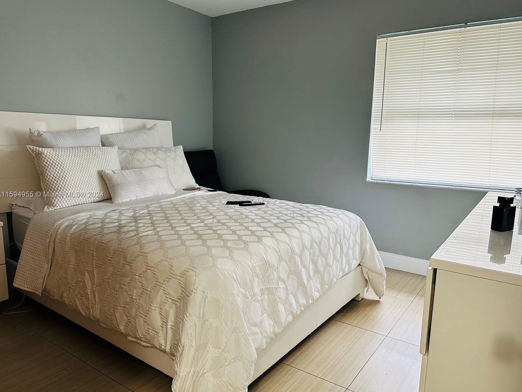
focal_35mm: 25
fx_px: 377
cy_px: 195
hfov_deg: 69.4
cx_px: 267
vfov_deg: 54.9
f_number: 1.78
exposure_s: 1/60
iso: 125
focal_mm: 6.86
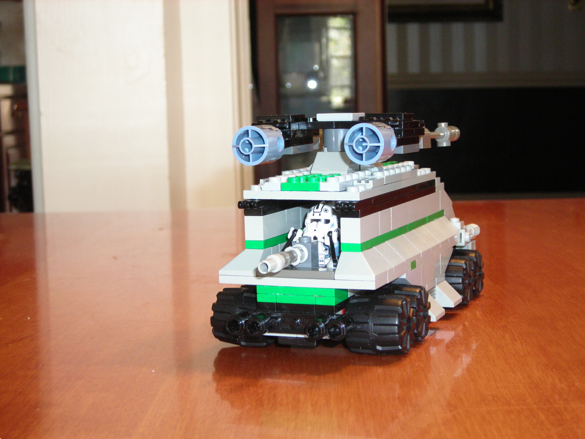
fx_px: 1098
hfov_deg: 29.8
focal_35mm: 65
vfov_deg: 22.6
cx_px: 292
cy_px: 220
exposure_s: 1/4.1
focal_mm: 10.8
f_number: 3.9
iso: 200
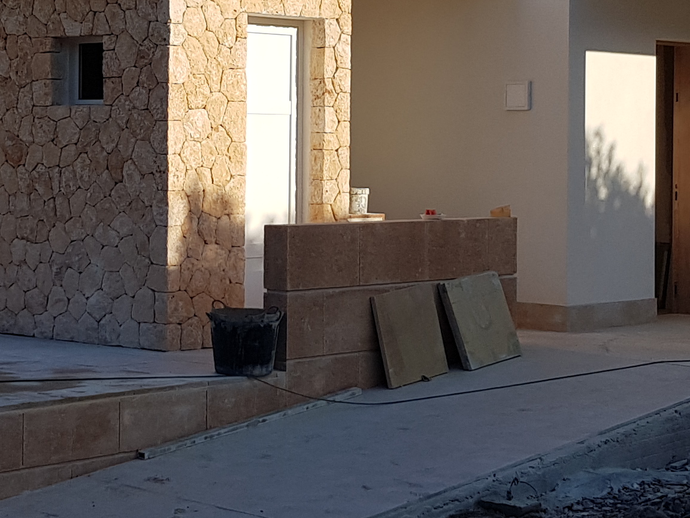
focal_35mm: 91
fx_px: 1814
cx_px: 220
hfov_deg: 21.4
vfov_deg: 16.2
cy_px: 161
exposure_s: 1/2768
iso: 40
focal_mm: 4.2
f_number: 1.7
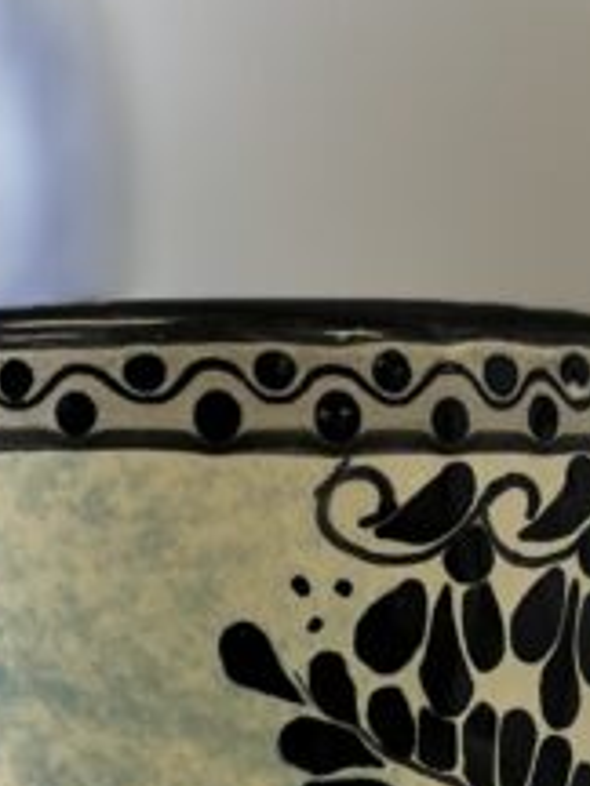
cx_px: 120
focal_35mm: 123
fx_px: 2795
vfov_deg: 15.6
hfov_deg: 12.0
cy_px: 841
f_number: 1.6
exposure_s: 1/120
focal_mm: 5.1
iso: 50
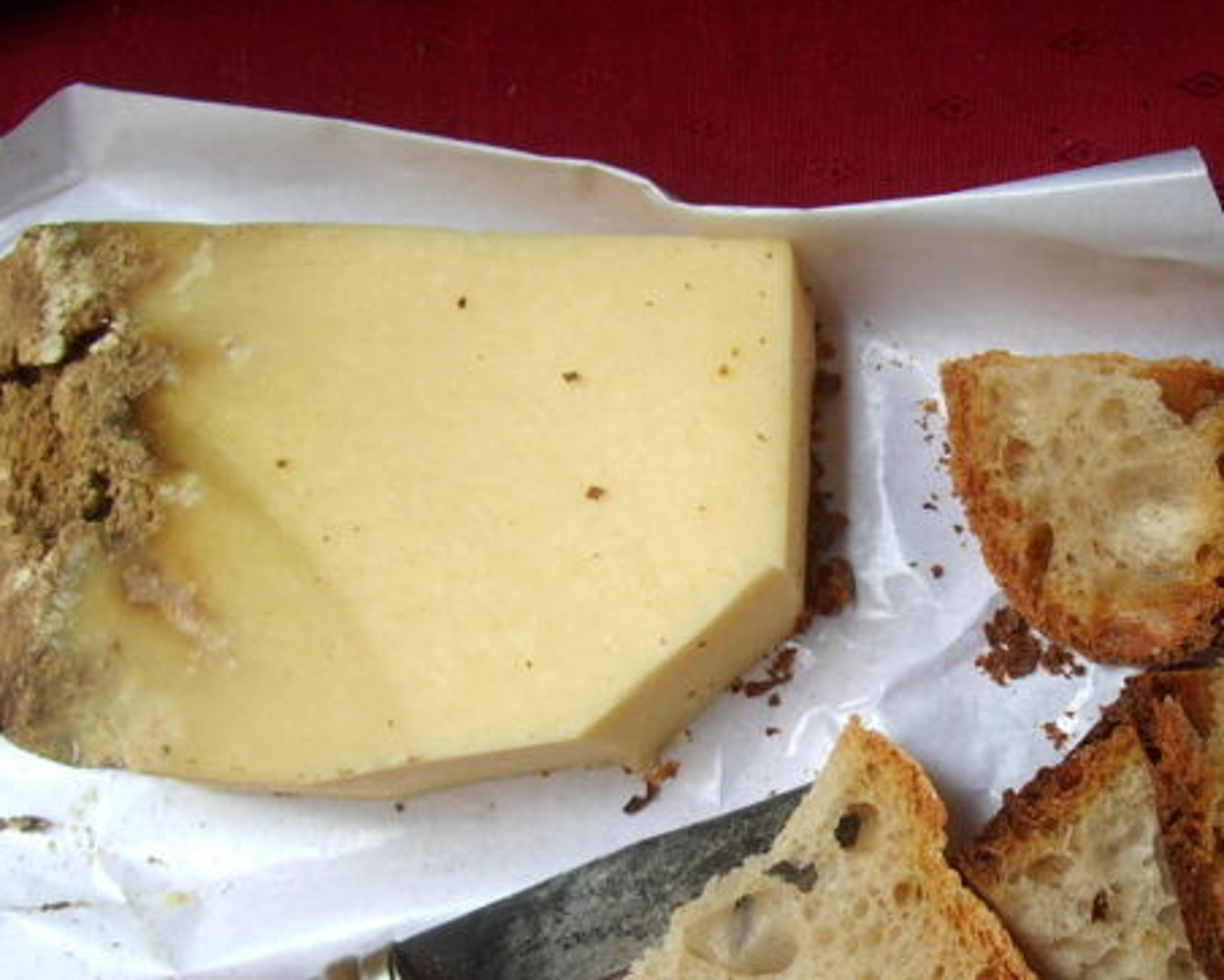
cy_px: 698
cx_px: 858
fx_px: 2102
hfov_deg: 32.1
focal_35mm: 58
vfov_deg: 26.0
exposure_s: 1/80
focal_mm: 5.8
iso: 100
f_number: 2.6
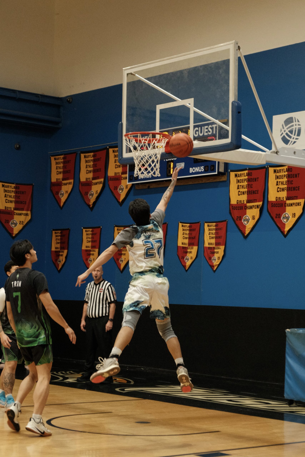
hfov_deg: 21.2
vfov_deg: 31.4
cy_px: 228
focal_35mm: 64
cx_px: 152
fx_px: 813
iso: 4000
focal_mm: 42.5
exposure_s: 1/200
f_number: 4
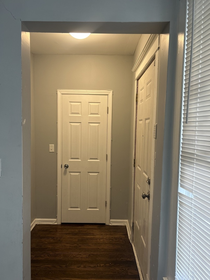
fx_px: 210
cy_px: 140
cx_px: 105
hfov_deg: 53.1
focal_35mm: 26
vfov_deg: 67.3
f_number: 1.5
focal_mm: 5.7
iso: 80
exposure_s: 1/60
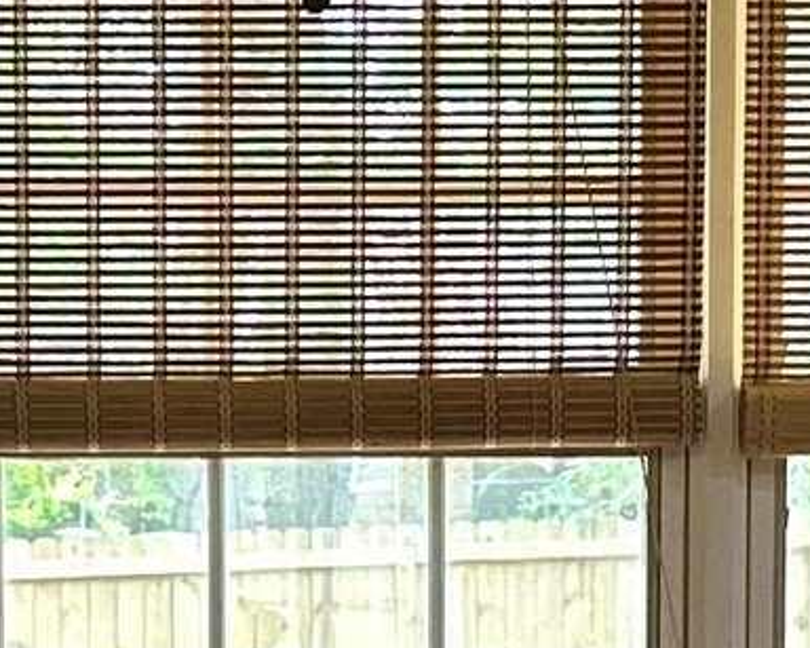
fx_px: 4865
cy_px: 1140
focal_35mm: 203
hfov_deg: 9.5
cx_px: 369
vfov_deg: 7.4
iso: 125
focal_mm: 5.7
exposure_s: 1/60
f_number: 1.5
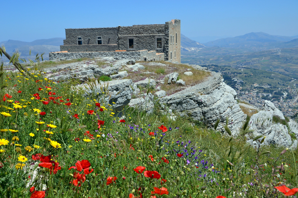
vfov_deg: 36.9
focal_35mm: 36
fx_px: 298
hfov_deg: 53.1
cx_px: 149
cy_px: 99
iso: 200
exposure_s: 1/640
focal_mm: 24
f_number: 11
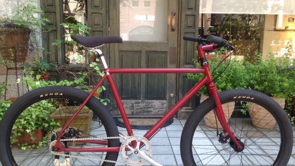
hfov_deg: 54.0
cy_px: 91
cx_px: 151
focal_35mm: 37
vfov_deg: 32.0
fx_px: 289
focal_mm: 4.12
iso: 64
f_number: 2.4
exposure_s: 1/60
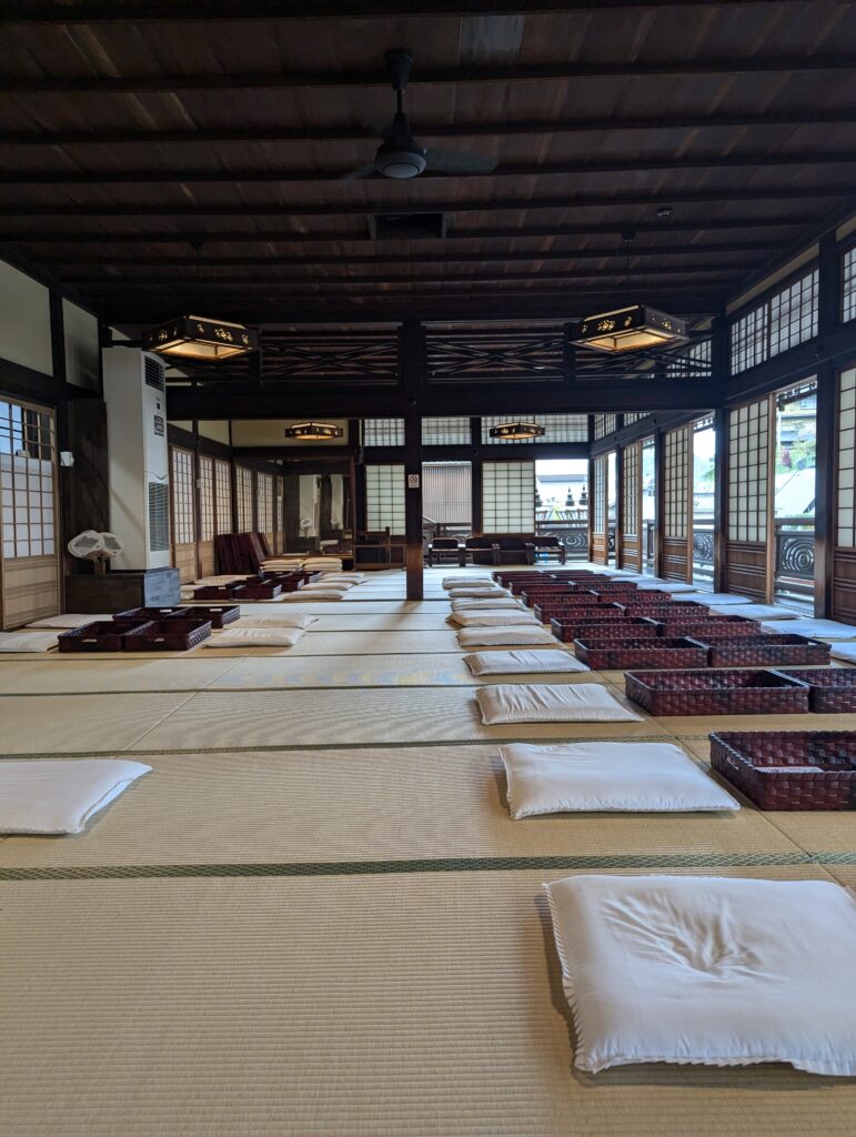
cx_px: 428
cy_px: 568
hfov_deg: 56.9
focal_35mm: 24
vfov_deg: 71.5
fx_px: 789
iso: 49
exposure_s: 1/133
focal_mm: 6.81
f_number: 1.85
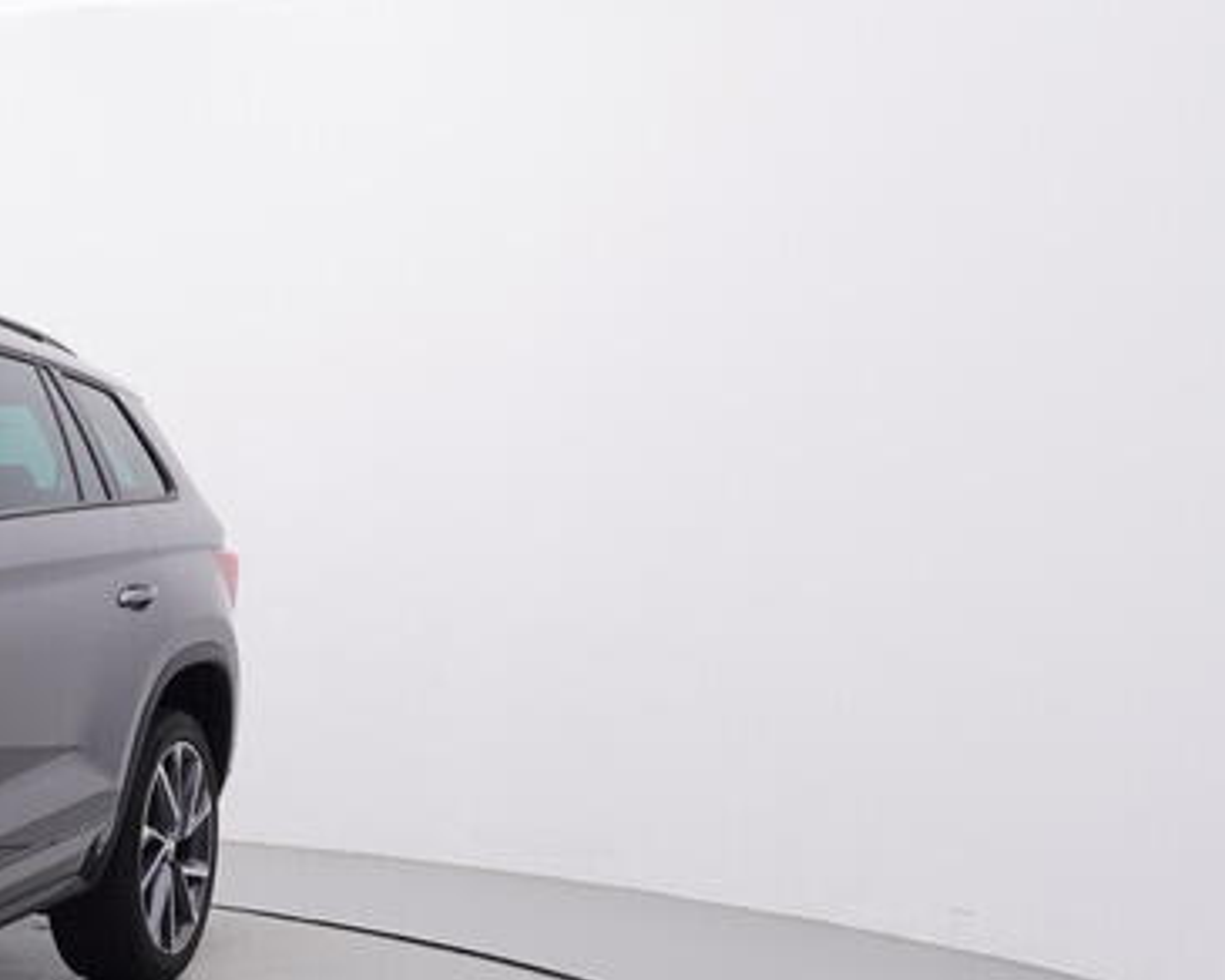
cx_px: -406
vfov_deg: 25.1
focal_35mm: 59
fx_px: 2151
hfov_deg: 26.5
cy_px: 842
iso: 200
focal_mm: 15
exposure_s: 1/80
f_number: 5
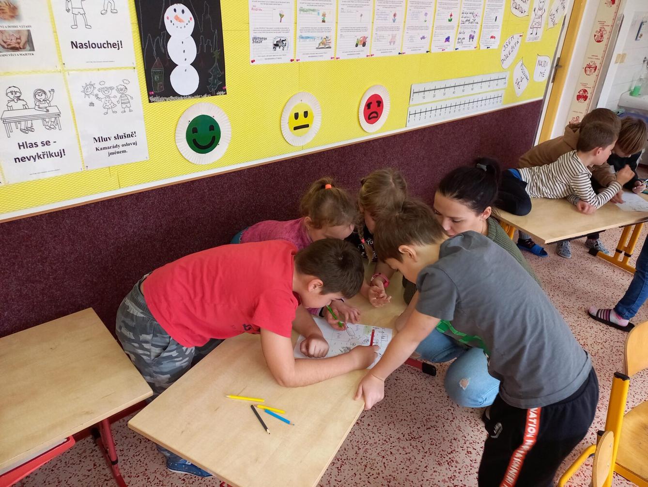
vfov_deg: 54.9
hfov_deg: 69.4
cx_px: 324
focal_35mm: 25
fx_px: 468
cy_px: 244
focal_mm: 4.65
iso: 250
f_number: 1.8
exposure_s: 1/33.3
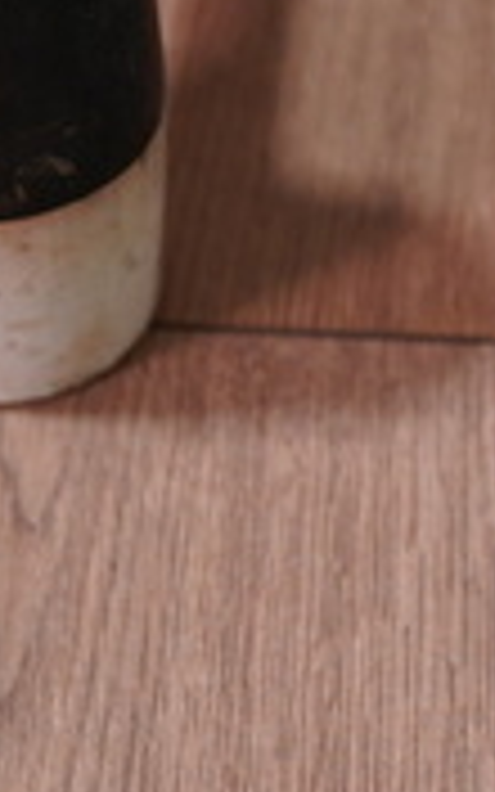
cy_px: 158
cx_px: 184
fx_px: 2547
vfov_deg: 17.5
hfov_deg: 11.1
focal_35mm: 118
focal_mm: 34
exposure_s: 1/40
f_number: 2.8
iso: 500
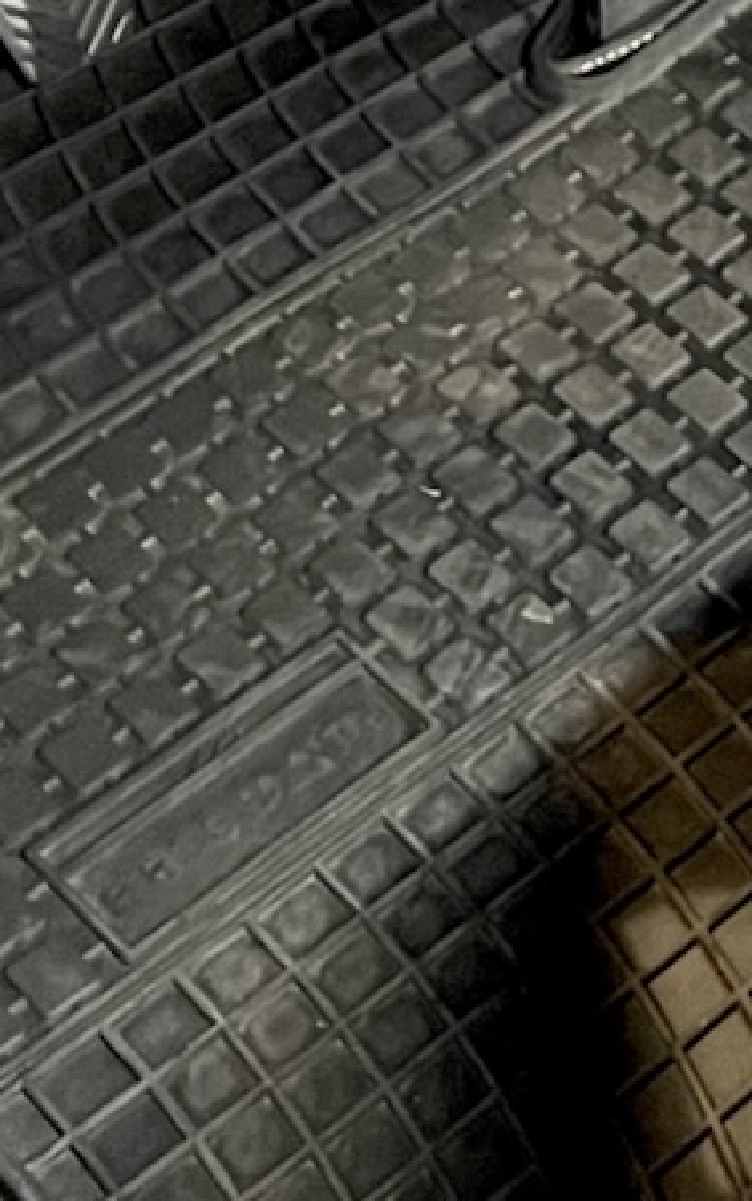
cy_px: -693
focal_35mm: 117
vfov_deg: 16.1
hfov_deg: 10.4
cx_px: 1485
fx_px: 3832
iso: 500
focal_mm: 5.7
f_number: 1.5
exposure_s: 1/35
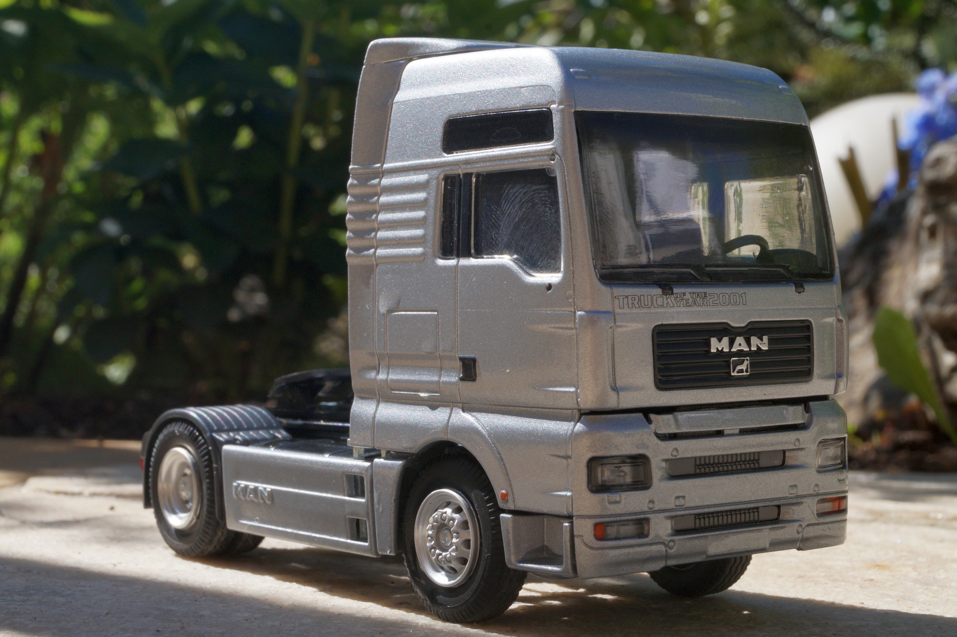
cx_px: 478
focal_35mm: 75
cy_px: 318
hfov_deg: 27.0
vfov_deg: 18.2
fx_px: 1993
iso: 250
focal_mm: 50
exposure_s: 1/80
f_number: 22
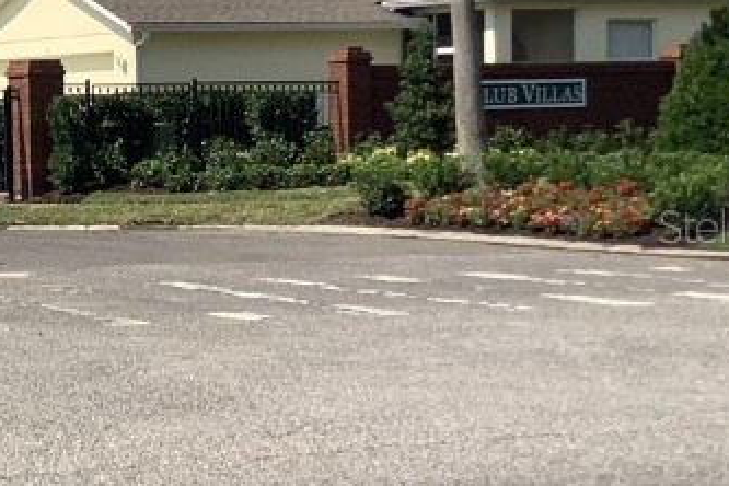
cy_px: 225
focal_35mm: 99
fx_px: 2005
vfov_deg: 13.8
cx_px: -256
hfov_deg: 18.9
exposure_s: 1/1812
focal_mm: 3.3
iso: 25
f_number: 2.4
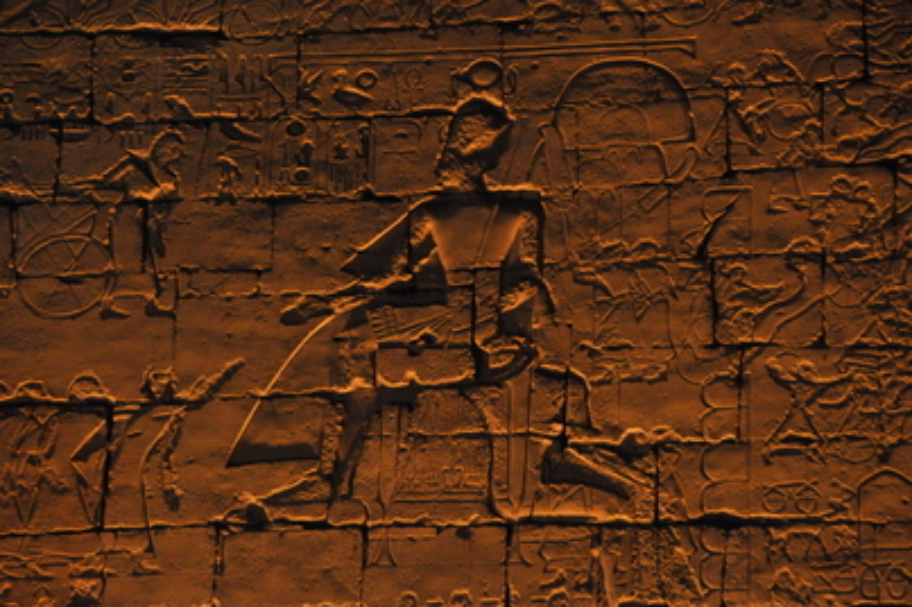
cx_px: 456
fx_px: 5316
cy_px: 304
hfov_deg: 9.8
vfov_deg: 6.5
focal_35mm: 210
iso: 2000
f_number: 6
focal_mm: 140
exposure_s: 1/20
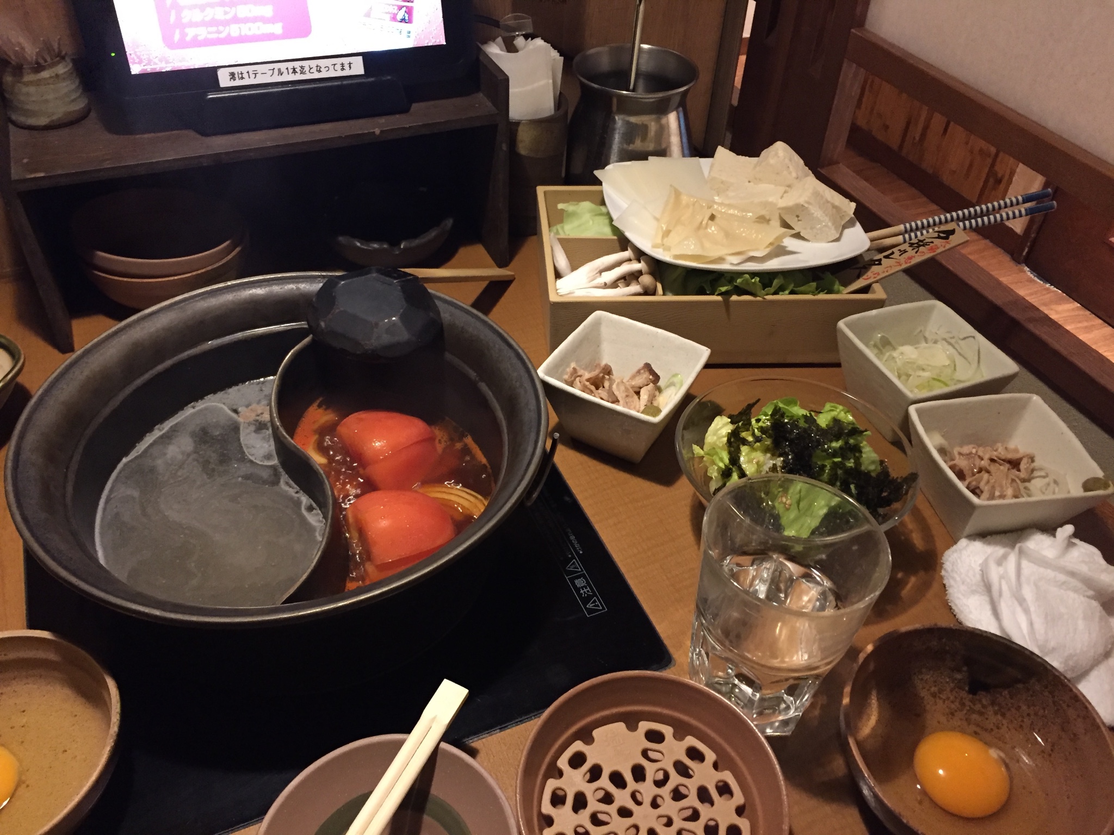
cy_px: 418
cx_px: 557
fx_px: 933
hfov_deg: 61.7
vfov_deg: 48.2
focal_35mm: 29
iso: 250
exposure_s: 1/15
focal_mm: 4.15
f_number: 2.2
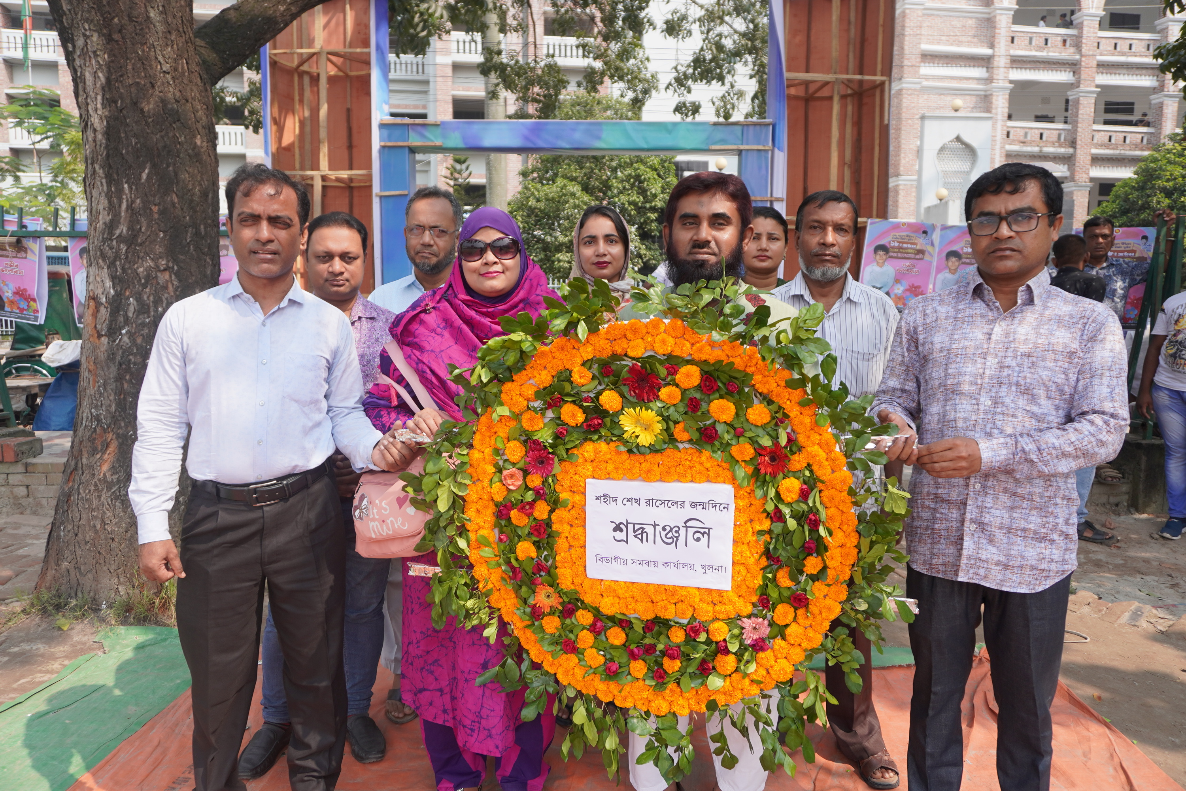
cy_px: 396
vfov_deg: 53.1
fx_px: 791
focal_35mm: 24
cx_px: 593
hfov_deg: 73.7
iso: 100
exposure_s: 1/400
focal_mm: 16
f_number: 4.5
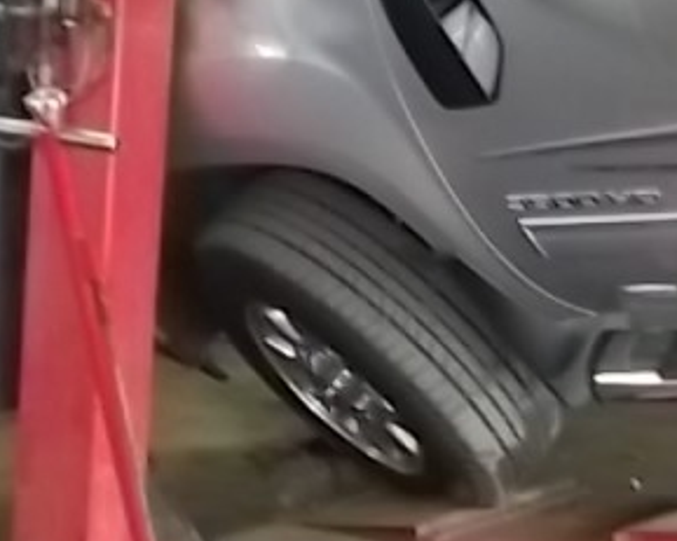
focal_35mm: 114
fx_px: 2283
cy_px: 119
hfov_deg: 16.6
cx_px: 630
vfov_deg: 13.5
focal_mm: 5.9
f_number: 3.3
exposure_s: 1/30
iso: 320
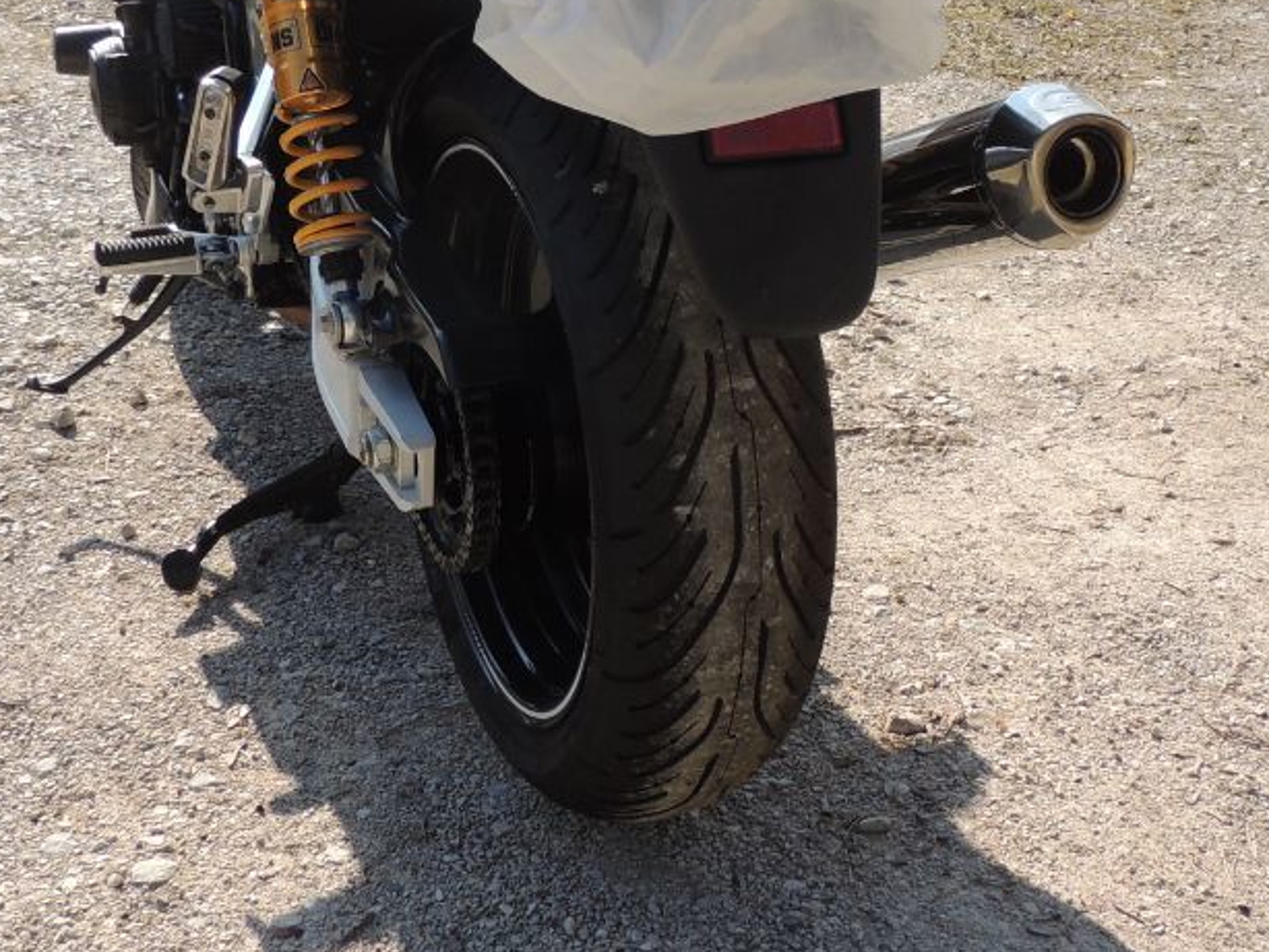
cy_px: 299
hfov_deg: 38.1
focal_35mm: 50
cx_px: 703
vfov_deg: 28.9
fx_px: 1834
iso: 100
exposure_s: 1/800
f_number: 3
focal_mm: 4.3
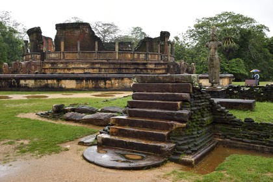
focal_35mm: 34
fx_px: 258
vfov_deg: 38.9
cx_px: 136
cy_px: 91
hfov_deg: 55.8
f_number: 5.6
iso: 1600
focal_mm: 34
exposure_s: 1/60
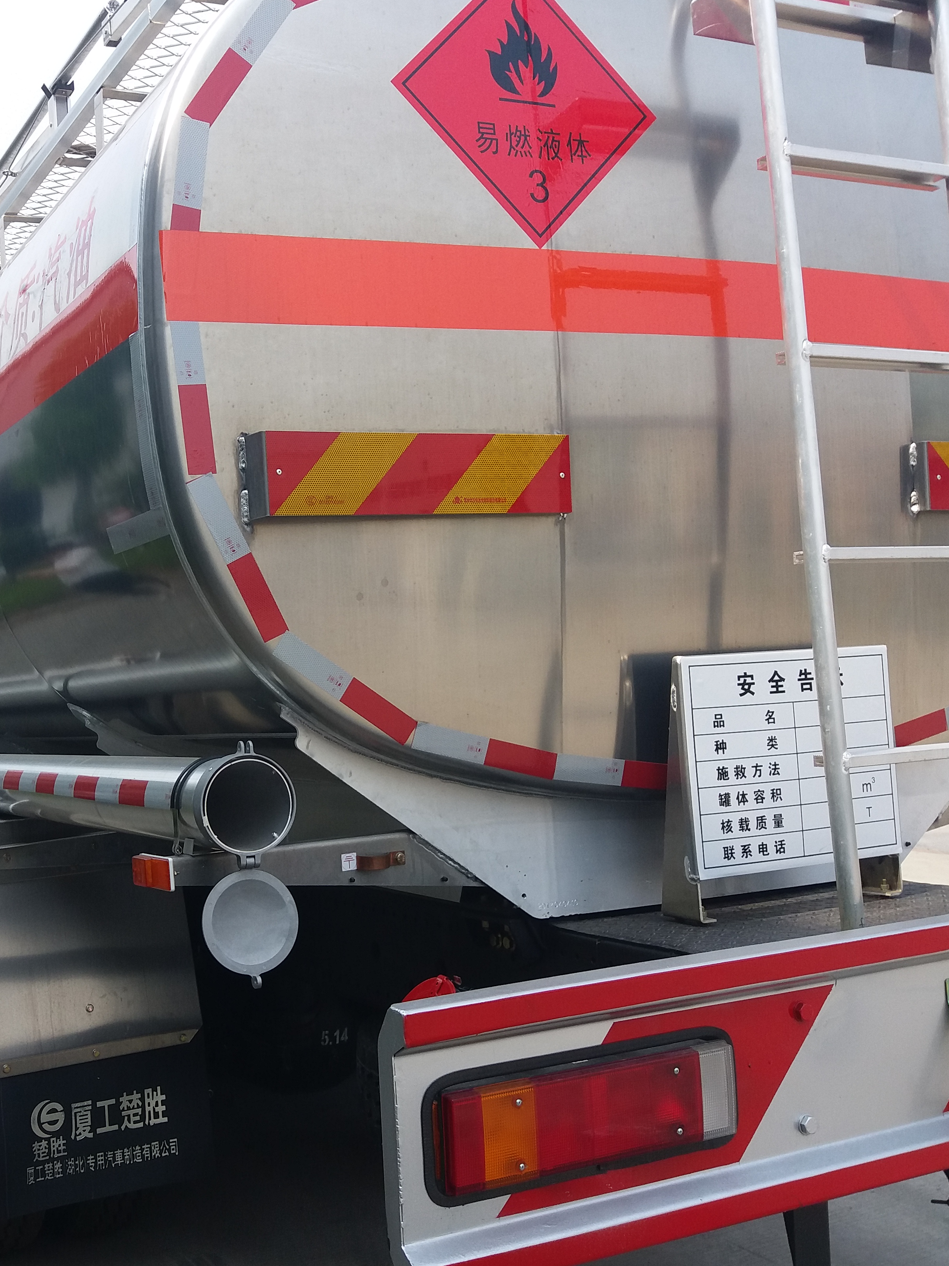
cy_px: 618
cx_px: 287
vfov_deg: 46.8
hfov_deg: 35.5
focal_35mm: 40
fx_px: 1462
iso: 40
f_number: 1.9
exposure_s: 1/716
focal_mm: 3.7
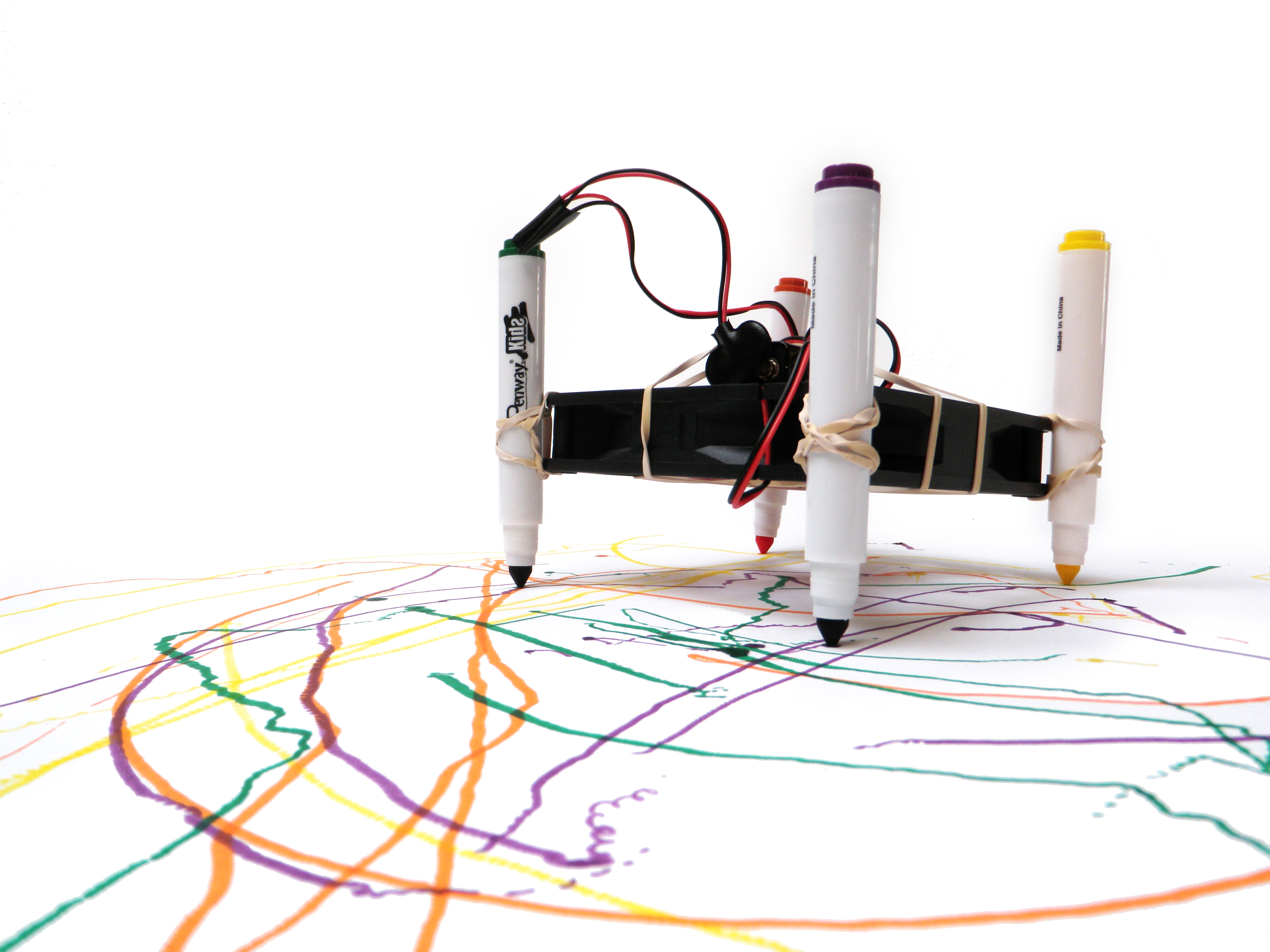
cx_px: 635
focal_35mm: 28
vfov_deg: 49.7
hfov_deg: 63.4
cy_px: 476
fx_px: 1027
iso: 50
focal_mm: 5
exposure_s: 1/100
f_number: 3.5
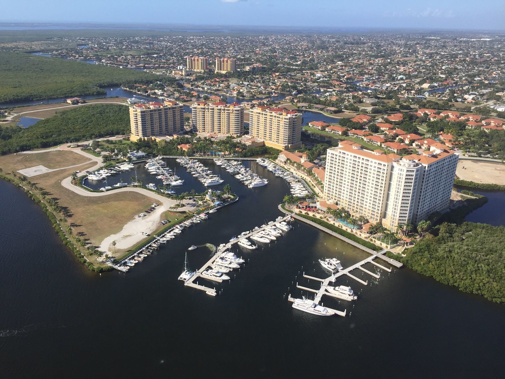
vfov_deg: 48.2
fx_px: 423
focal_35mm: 29
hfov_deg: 61.7
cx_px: 252
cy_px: 190
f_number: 2.2
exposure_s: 1/1412
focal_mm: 4.15
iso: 32
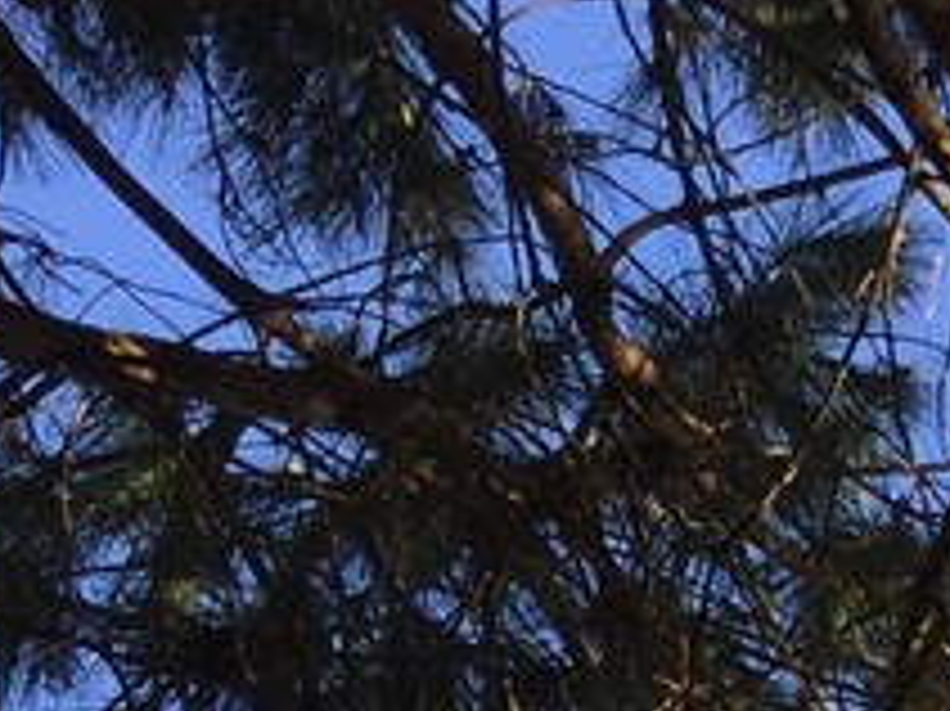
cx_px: 1841
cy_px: 1804
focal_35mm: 165
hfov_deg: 11.0
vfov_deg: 8.2
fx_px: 4526
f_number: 2.2
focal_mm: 4.15
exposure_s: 1/590
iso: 32
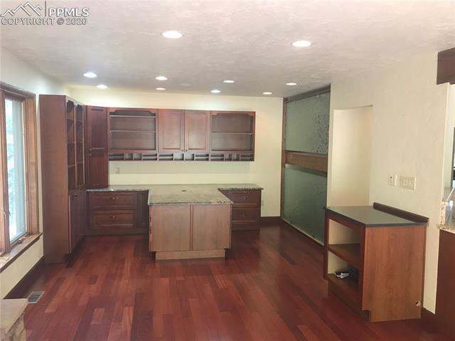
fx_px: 368
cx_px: 228
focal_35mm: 28
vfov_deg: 49.7
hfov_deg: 63.5
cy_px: 170
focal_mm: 3.99
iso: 32
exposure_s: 1/20
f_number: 1.8
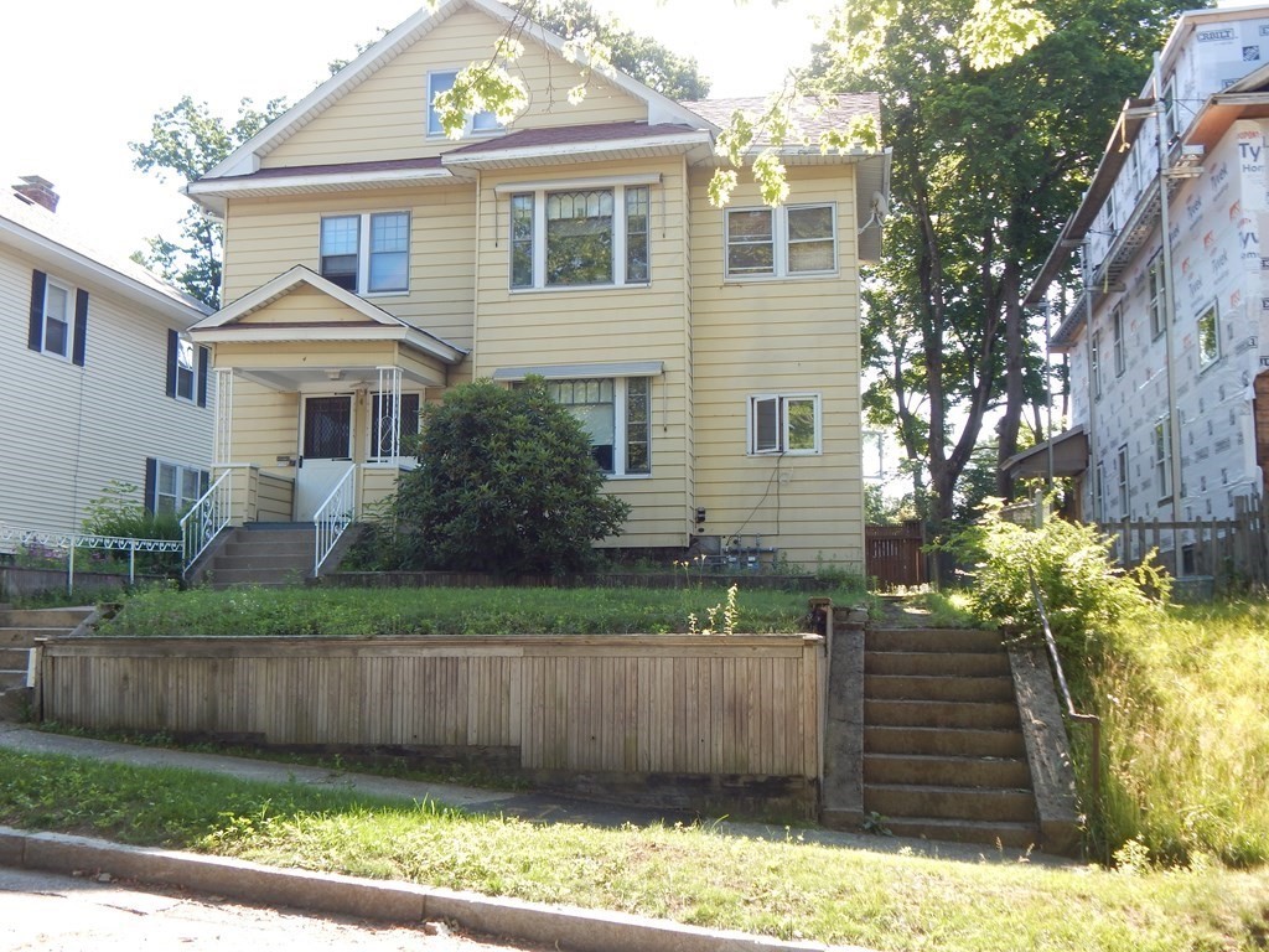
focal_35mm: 34
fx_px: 1246
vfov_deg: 41.8
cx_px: 634
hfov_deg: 54.0
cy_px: 476
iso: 125
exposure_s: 1/200
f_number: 3.3
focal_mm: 6.1
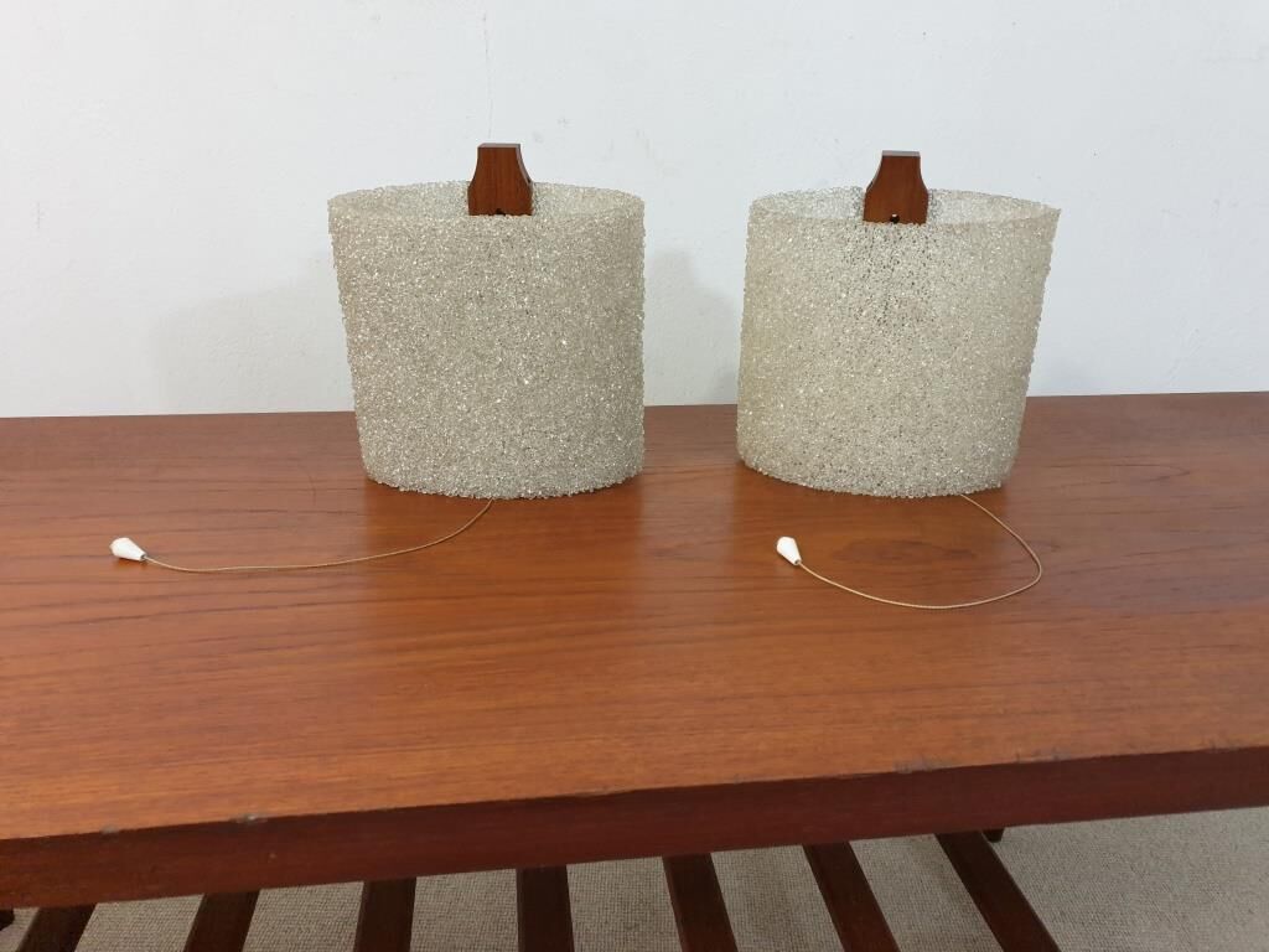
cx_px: 634
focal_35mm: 26
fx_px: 953
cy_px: 476
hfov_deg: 67.3
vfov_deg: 53.1
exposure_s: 1/50
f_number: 1.5
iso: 320
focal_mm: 4.3
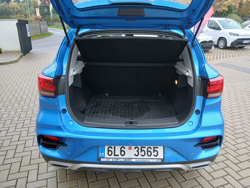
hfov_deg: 67.3
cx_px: 125
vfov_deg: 53.1
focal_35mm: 26
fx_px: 188
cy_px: 94
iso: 25
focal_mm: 3.98
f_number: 1.8
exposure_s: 1/50
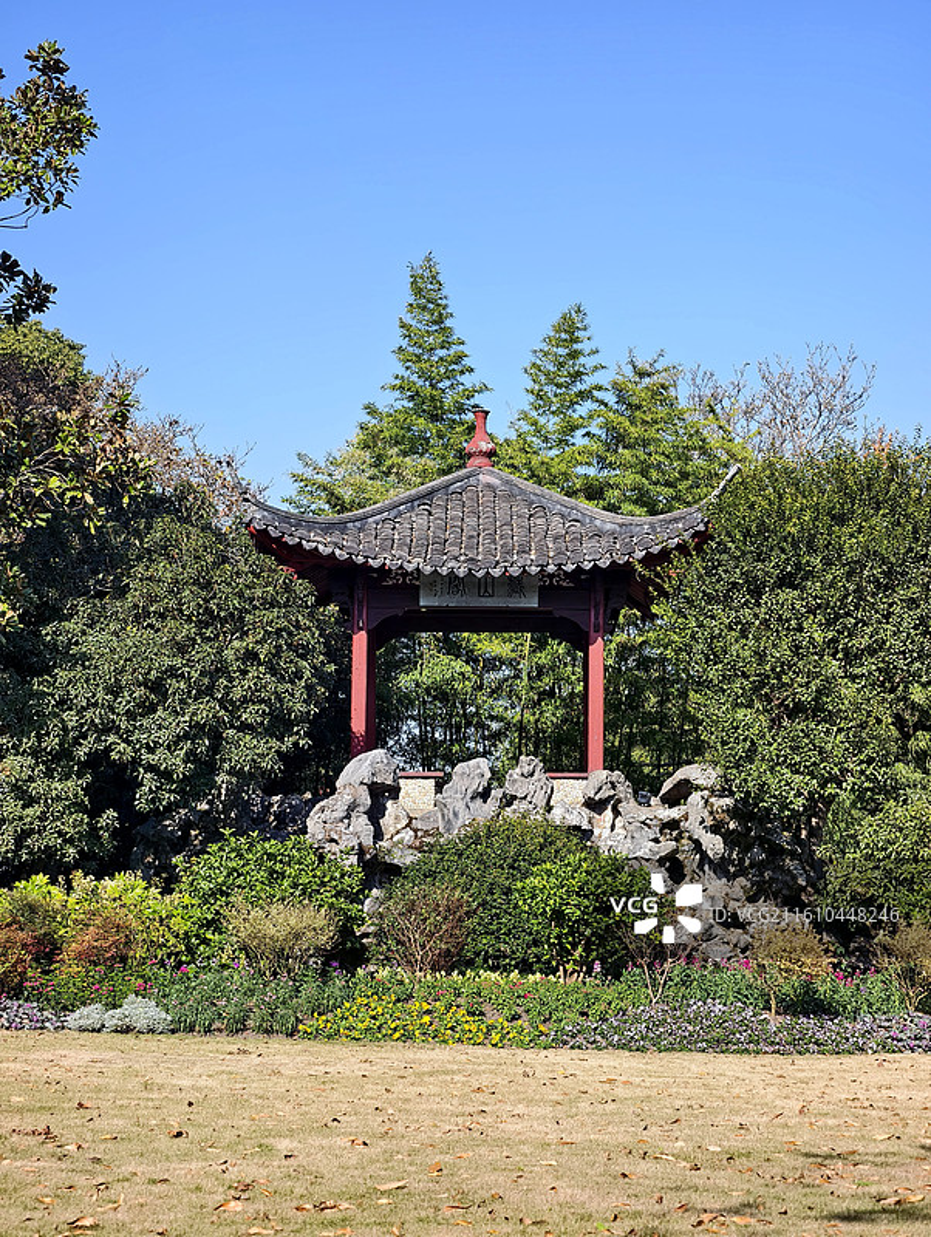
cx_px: 466
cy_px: 618
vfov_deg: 23.0
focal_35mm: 85
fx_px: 3042
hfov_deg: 17.4
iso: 50
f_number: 2.67
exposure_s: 1/323
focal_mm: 22.48
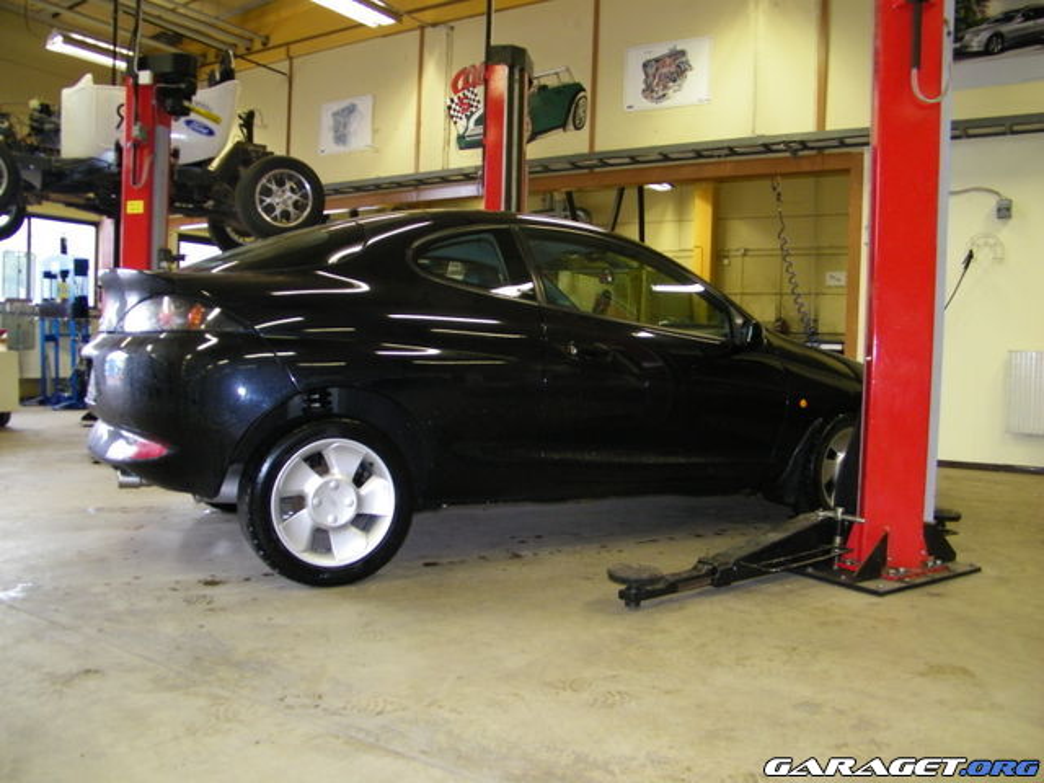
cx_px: 522
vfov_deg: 49.7
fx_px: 844
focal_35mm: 28
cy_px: 392
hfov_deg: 63.4
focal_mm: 5
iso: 200
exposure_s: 1/30
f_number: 3.5
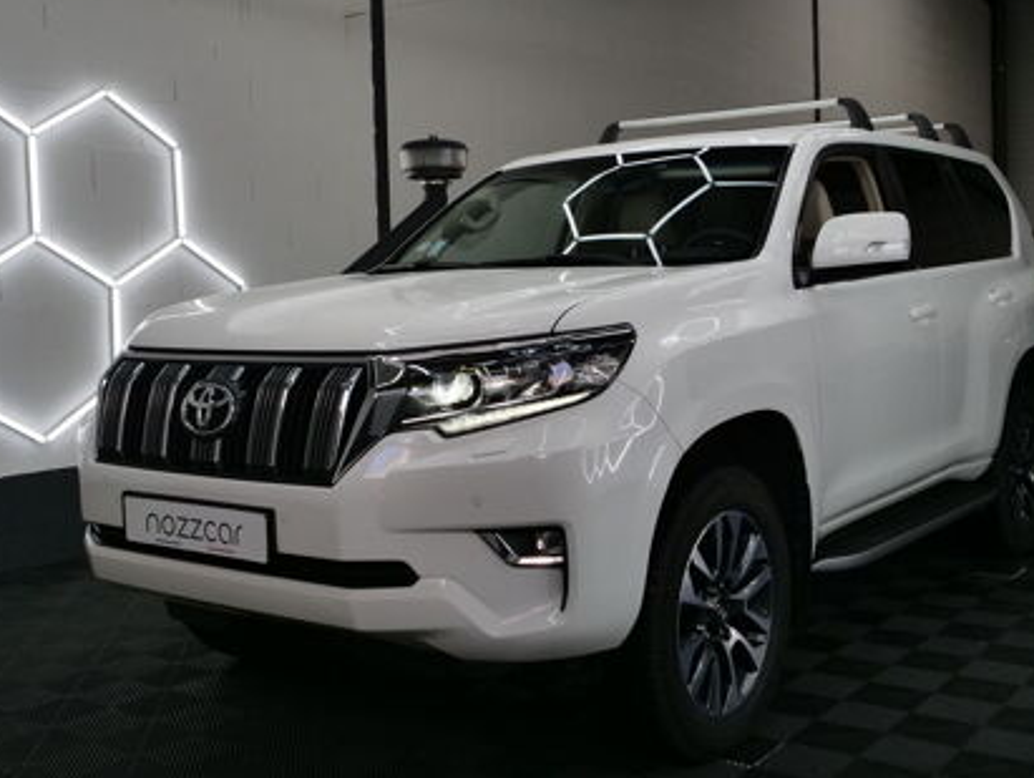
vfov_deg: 34.3
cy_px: 332
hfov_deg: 44.7
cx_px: 546
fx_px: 1256
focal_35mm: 42
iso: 400
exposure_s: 1/60
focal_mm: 18
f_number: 7.1
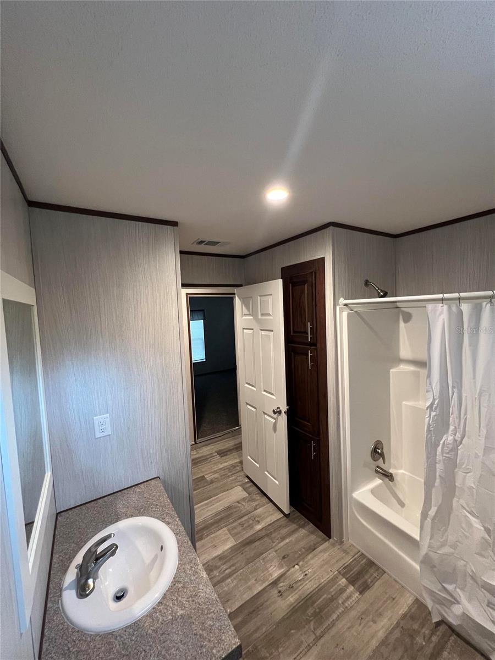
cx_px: 248
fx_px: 248
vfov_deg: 106.2
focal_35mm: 13
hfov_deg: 89.9
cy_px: 330
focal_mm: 1.57
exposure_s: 1/60
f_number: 1.8
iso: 400
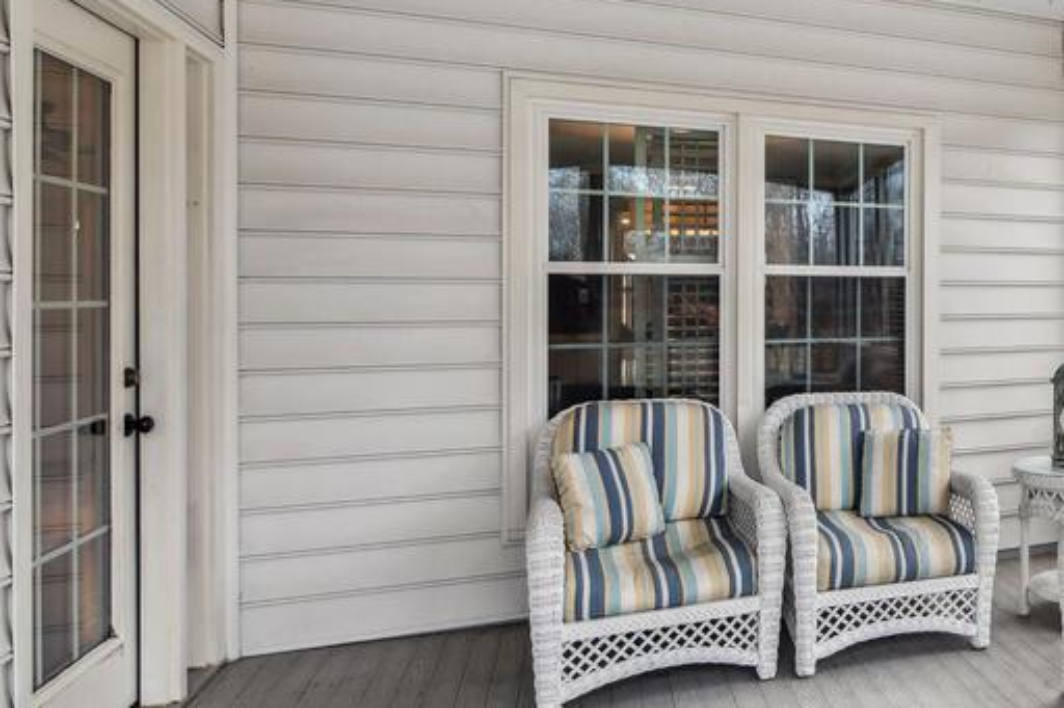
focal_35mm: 28
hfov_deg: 54.9
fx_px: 827
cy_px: 321
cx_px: 998
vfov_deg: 46.3
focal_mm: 14
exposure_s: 1/15
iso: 100
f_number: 9
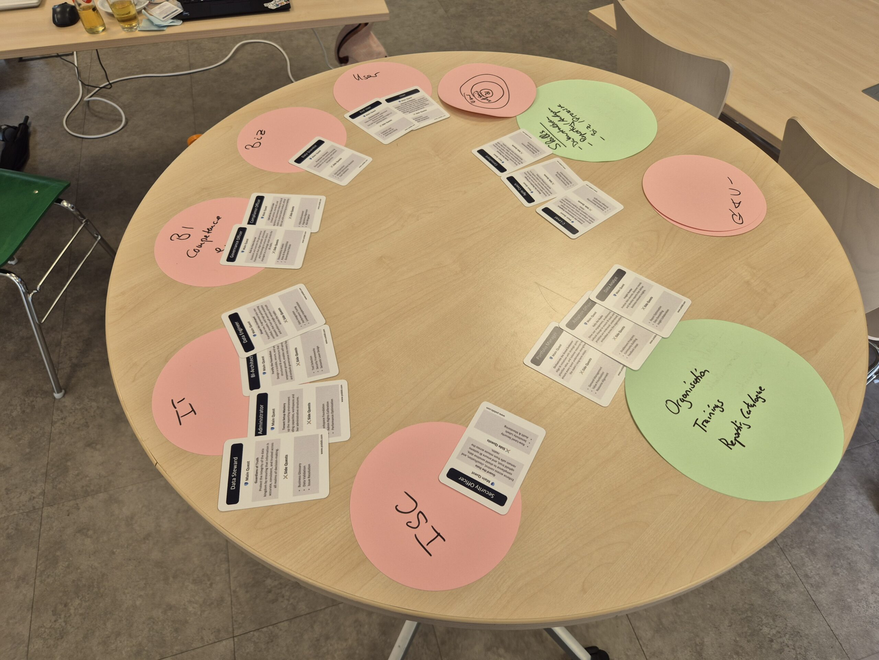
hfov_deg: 73.9
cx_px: 440
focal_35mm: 23
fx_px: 584
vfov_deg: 58.9
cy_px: 330
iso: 40
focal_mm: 5.4
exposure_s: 1/90
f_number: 1.8
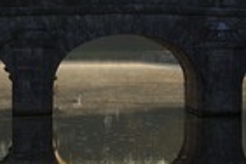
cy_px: 84
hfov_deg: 8.0
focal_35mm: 256
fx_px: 1749
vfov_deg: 5.4
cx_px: 9
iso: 200
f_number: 7.1
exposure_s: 1/320
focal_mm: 86
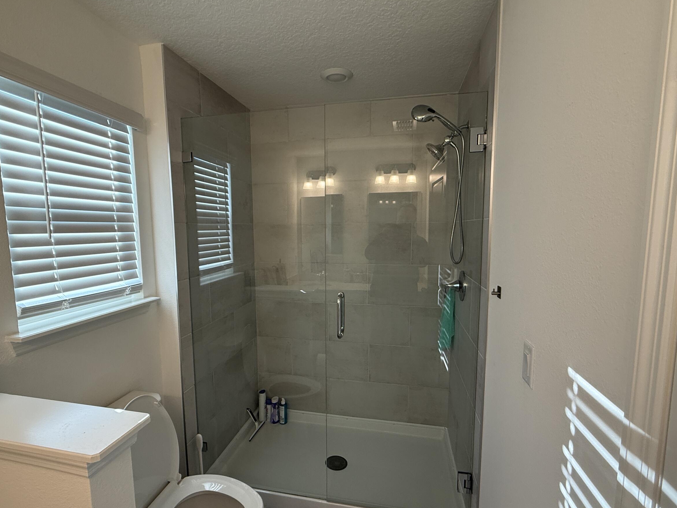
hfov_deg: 87.7
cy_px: 267
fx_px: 352
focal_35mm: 18
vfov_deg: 71.5
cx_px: 323
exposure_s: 1/120
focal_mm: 2.22
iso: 125
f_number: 2.2
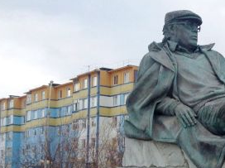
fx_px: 668
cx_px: 283
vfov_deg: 14.1
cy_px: 173
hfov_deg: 18.0
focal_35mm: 103
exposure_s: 1/120
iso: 100
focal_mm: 4.28
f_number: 2.4
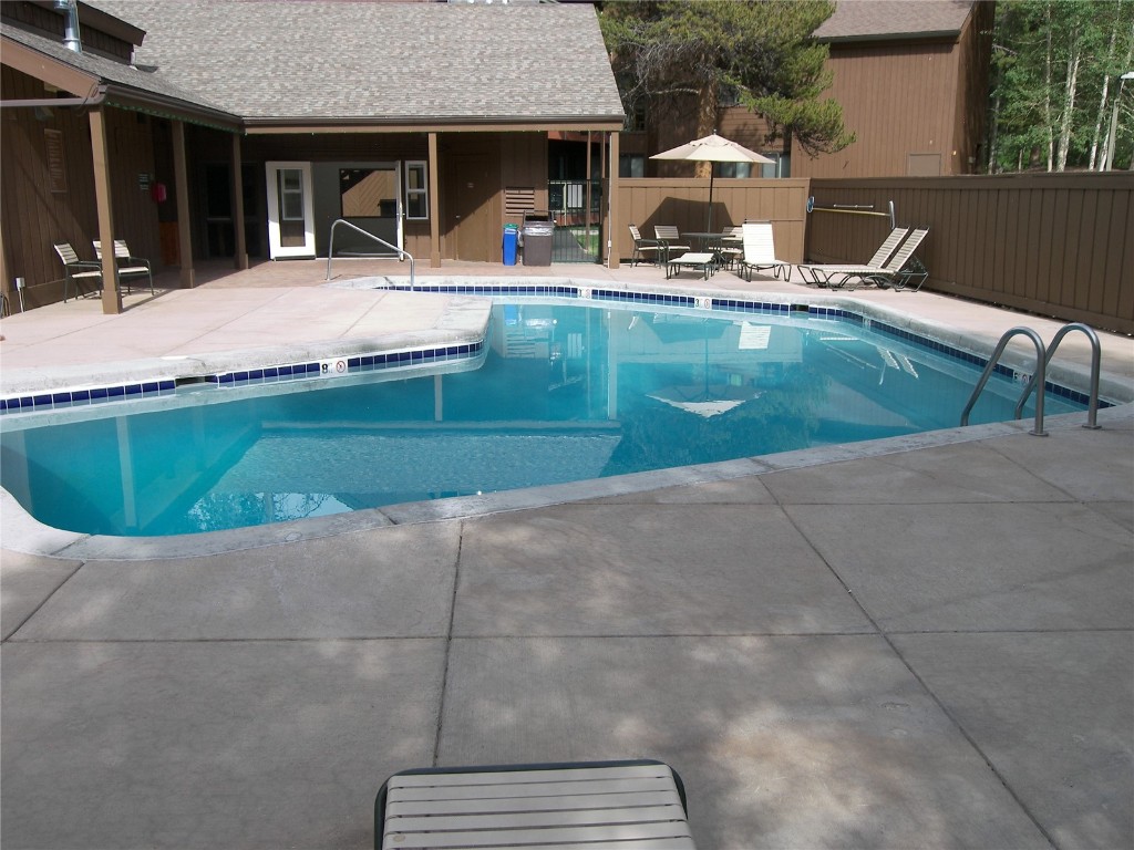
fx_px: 1114
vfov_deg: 41.8
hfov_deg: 54.0
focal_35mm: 34
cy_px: 425
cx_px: 567
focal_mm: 7.2
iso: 50
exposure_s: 1/500
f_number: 3.2
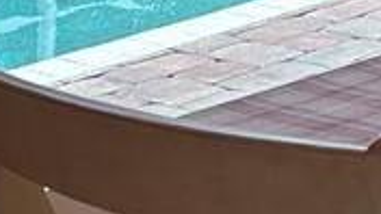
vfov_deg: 6.8
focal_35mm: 165
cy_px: -370
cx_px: 1009
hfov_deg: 10.5
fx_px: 1667
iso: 50
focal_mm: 5.7
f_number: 1.5
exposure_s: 1/120
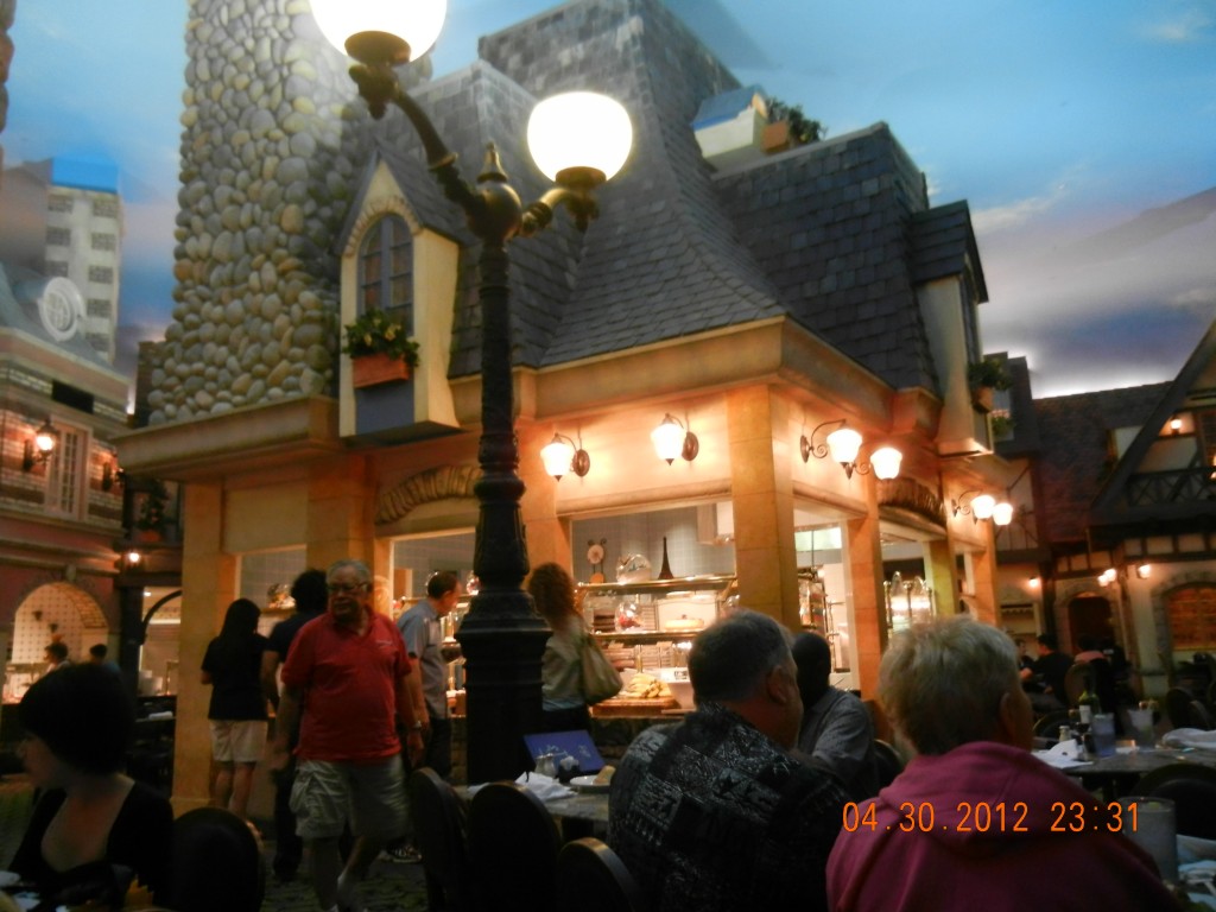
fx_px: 1054
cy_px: 456
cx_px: 608
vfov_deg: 46.8
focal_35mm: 30
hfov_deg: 60.0
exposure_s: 1/3.7
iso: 200
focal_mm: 5.4
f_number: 3.5
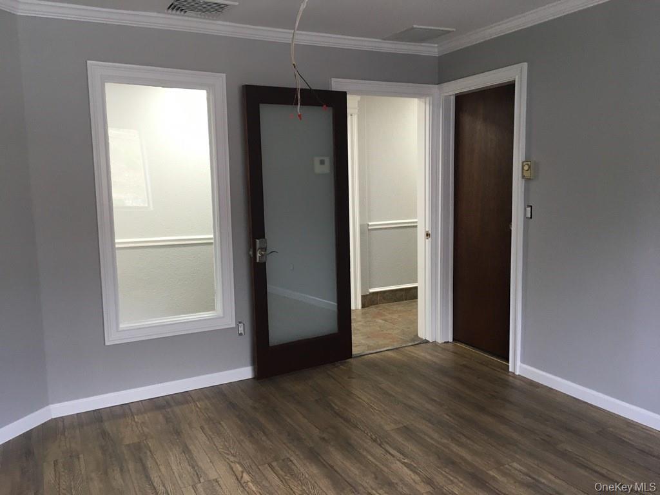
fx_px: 553
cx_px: 330
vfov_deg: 48.2
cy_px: 248
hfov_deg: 61.7
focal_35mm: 29
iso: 40
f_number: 2.2
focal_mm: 4.15
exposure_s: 1/30
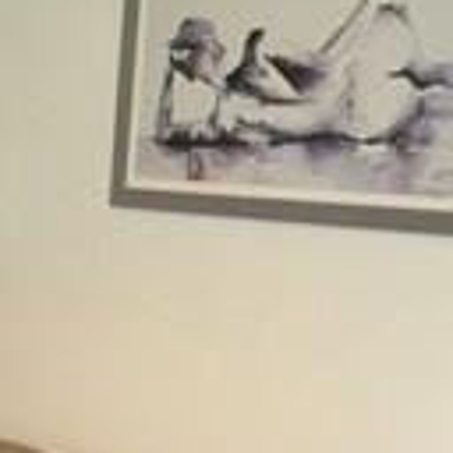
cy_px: 568
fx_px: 1806
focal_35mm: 122
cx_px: -340
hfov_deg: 13.0
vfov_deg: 13.8
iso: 1400
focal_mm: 12
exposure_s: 1/60
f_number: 3.8
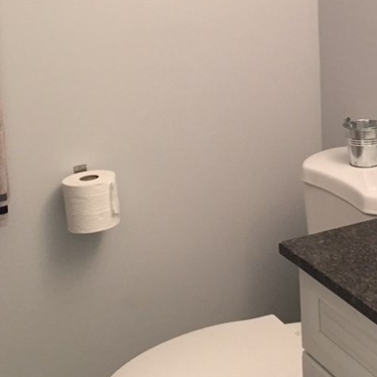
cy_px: 54
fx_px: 850
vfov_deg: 24.4
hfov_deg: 24.4
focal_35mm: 69
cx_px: 327
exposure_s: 1/30
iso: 125
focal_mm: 4.15
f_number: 2.2
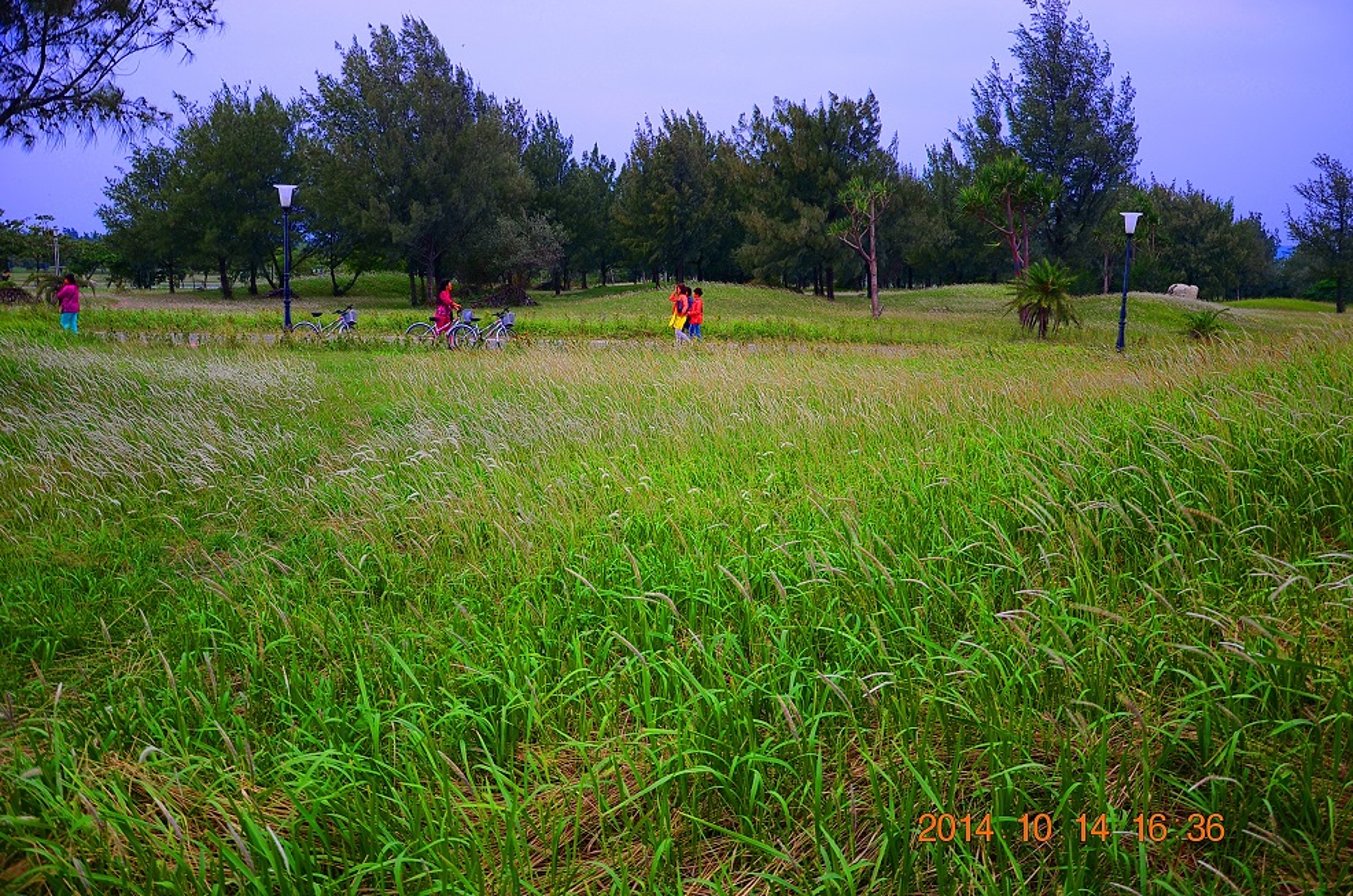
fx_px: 1181
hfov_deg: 59.6
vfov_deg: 41.5
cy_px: 448
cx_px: 676
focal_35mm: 32
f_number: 3.8
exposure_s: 1/40
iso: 100
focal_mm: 21
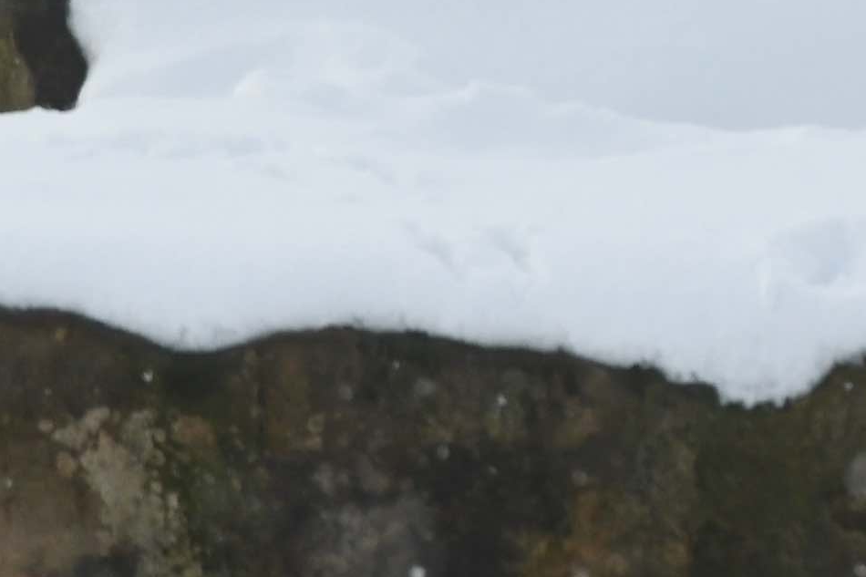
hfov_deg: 0.9
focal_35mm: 2308
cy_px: -588
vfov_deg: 0.6
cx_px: 1697
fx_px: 55507
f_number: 8
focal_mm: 350
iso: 800
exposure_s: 1/2000
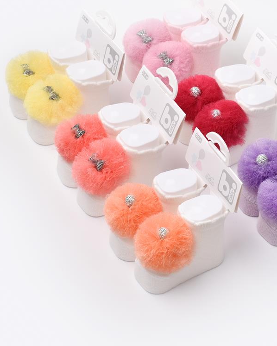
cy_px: 146
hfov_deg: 14.8
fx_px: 1065
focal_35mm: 104
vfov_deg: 18.4
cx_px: 187
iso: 100
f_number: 11
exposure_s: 1/125
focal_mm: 40
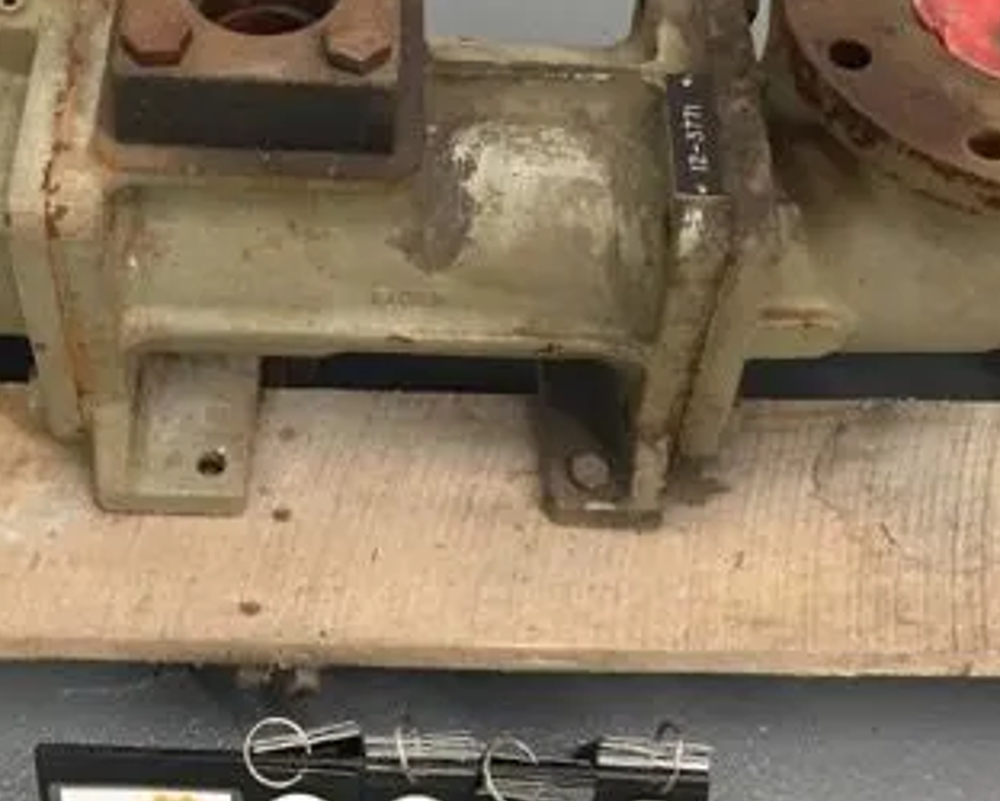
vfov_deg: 25.9
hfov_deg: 32.3
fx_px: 1718
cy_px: 189
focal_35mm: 58
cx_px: 359
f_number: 2.2
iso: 125
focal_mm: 4.15
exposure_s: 1/30
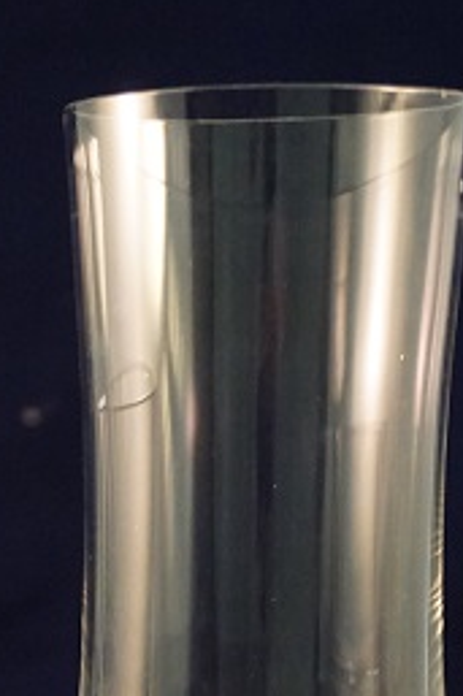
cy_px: 829
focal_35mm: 127
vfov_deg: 15.5
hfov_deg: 10.6
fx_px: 2462
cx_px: -11
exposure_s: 1/60
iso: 3200
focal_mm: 29
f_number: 4.5
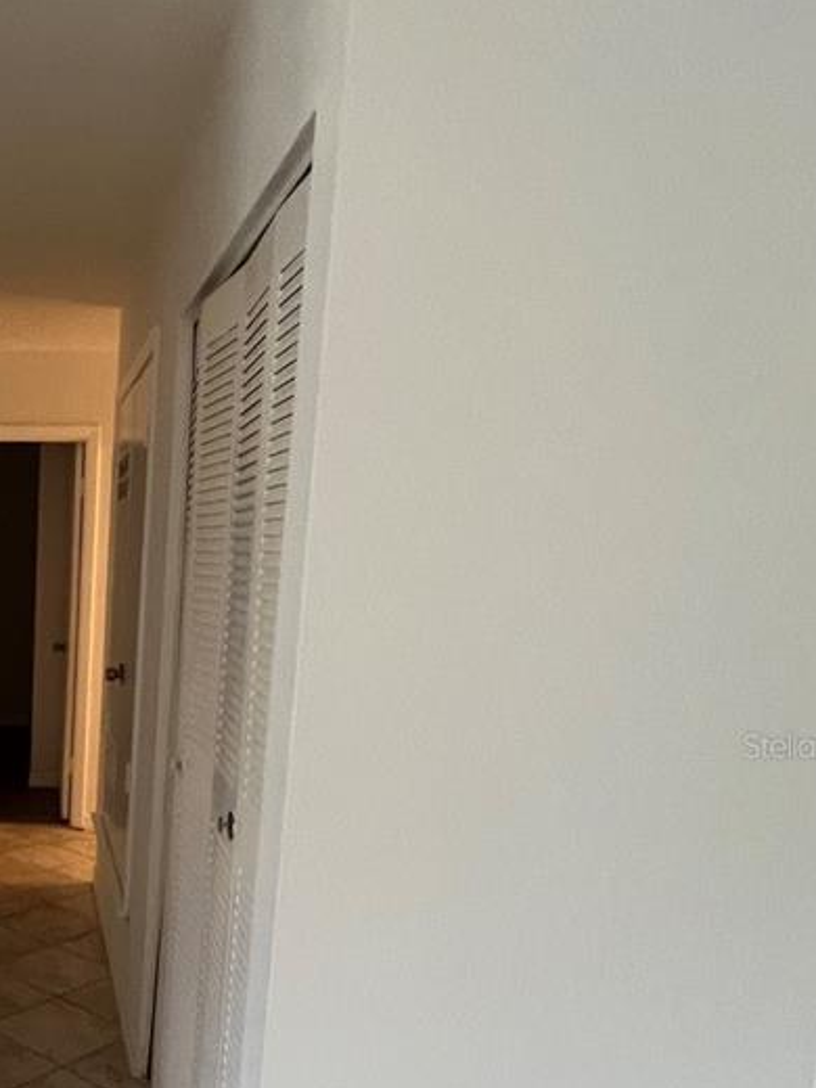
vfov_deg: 58.3
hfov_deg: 39.5
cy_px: 745
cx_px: -50
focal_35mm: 30
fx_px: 943
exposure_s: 1/60
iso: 200
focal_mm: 1.57
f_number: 1.8
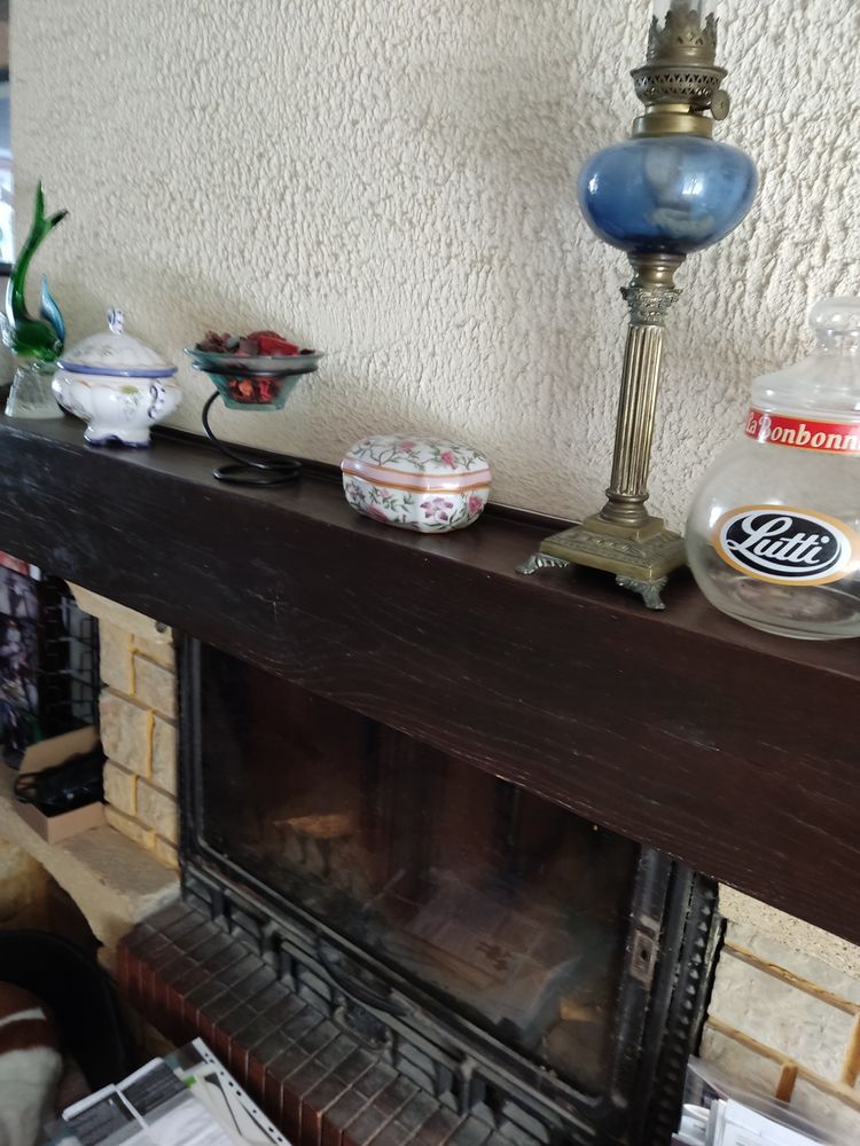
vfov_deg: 69.4
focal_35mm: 25
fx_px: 828
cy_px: 573
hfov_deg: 54.9
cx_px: 430
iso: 620
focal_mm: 4.71
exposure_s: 1/25
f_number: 1.79
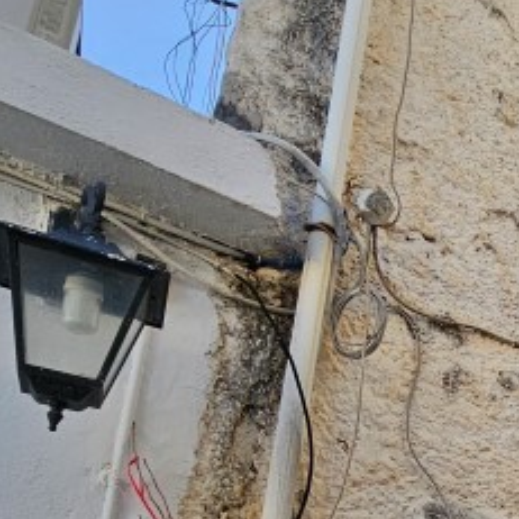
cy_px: 604
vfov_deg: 29.3
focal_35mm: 51
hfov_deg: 25.2
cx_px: 784
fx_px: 865
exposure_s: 1/944
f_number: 2.2
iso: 50
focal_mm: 2.2
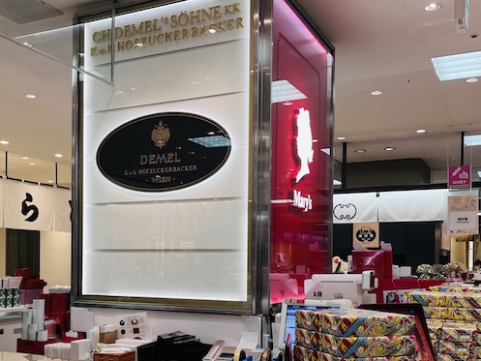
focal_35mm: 34
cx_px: 185
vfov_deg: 41.6
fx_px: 473
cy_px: 217
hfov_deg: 53.4
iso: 40
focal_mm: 5.1
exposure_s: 1/178
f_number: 1.6
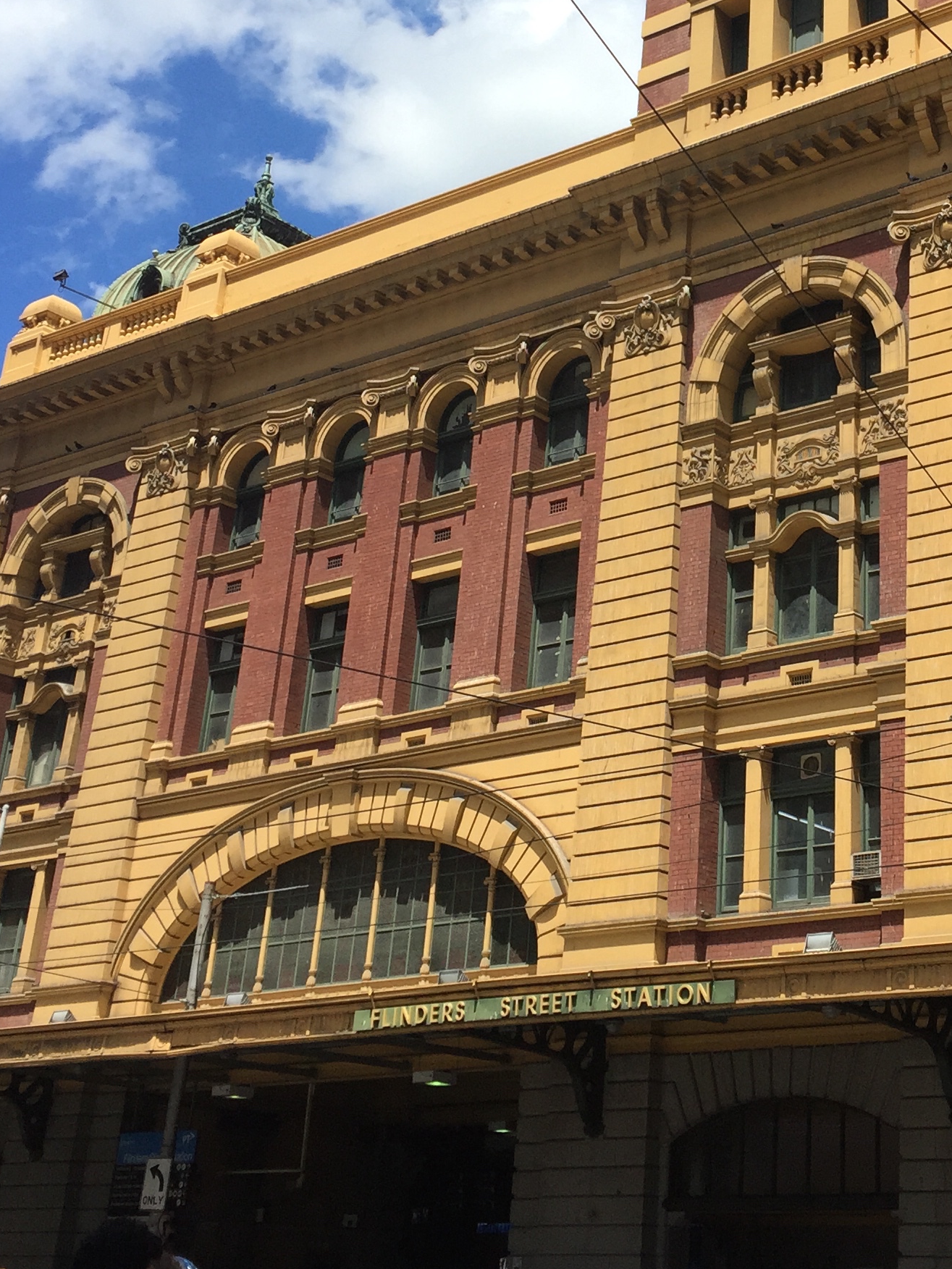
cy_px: 315
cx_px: 740
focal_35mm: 54
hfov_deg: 26.6
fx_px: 1980
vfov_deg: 34.8
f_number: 2.2
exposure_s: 1/2326
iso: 32
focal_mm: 4.15
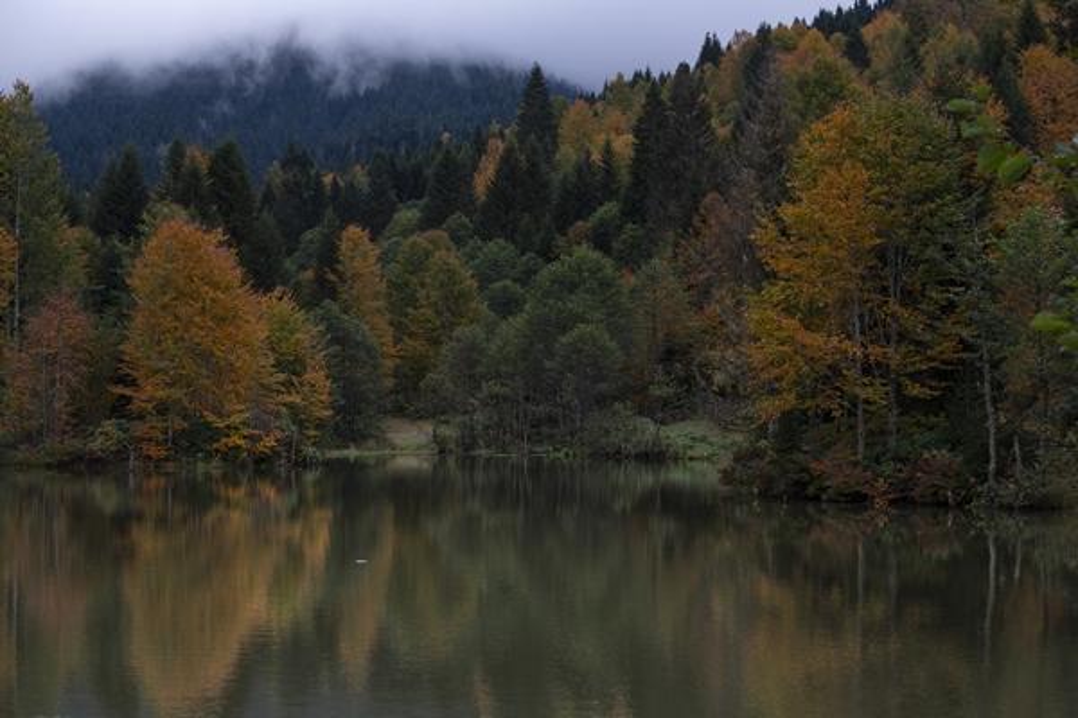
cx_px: 539
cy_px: 359
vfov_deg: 19.5
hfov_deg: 28.8
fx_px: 2096
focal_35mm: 70
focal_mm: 70
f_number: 5
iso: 125
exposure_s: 1/200
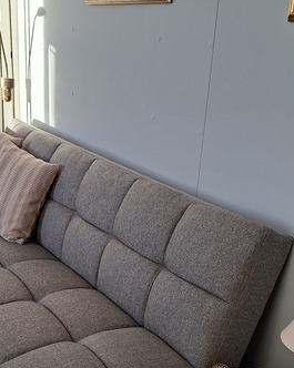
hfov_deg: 29.0
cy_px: 264
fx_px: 566
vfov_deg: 35.4
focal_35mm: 52
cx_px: 107
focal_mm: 5.54
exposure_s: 1/100
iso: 50
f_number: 1.8
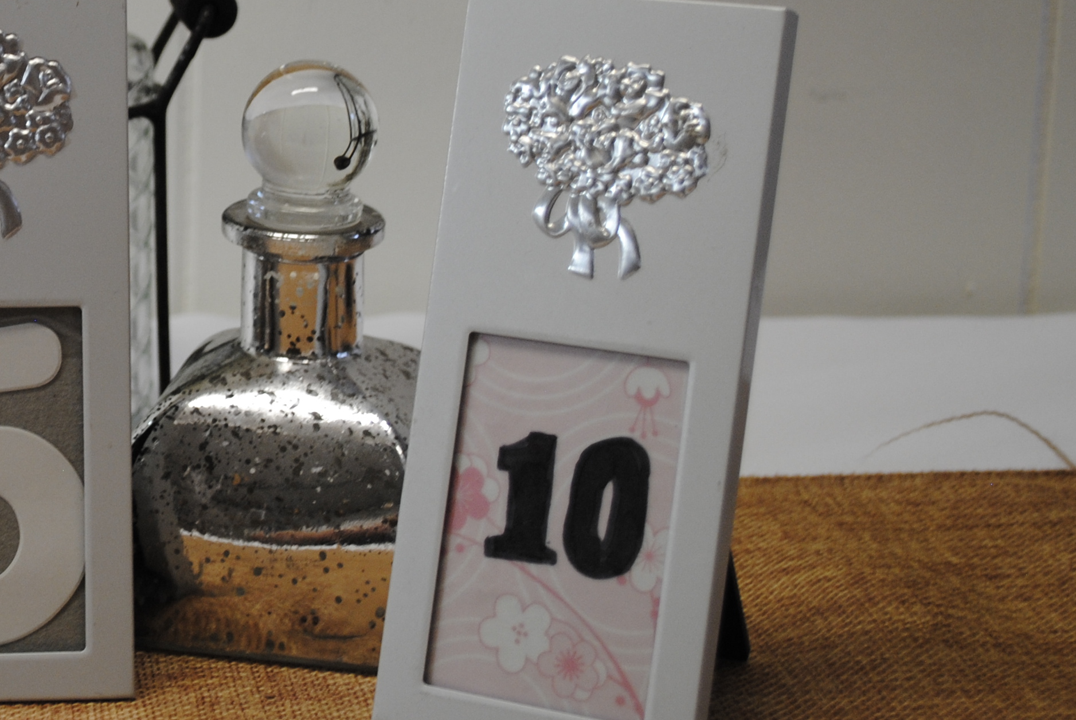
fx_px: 2963
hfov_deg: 20.1
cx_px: 46
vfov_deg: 13.8
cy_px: 102
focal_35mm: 99
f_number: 4.8
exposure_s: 1/30
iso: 250
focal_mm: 32
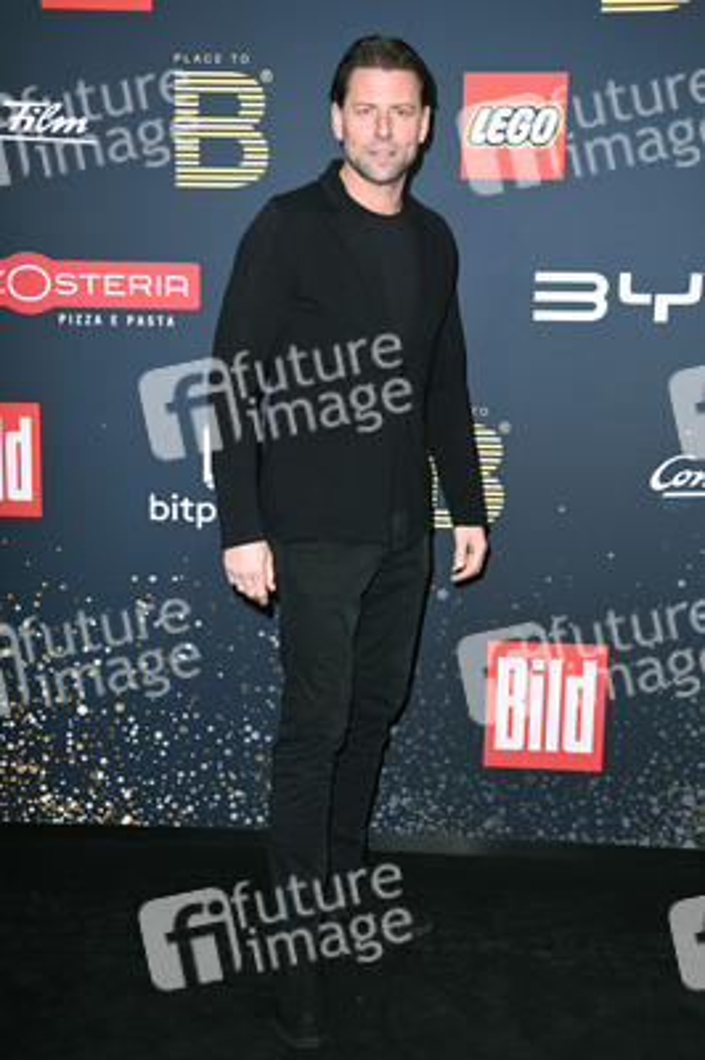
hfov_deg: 33.3
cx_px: 352
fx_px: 1177
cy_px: 530
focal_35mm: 40
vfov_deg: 48.5
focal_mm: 40
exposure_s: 1/250
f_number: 5.6
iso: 320
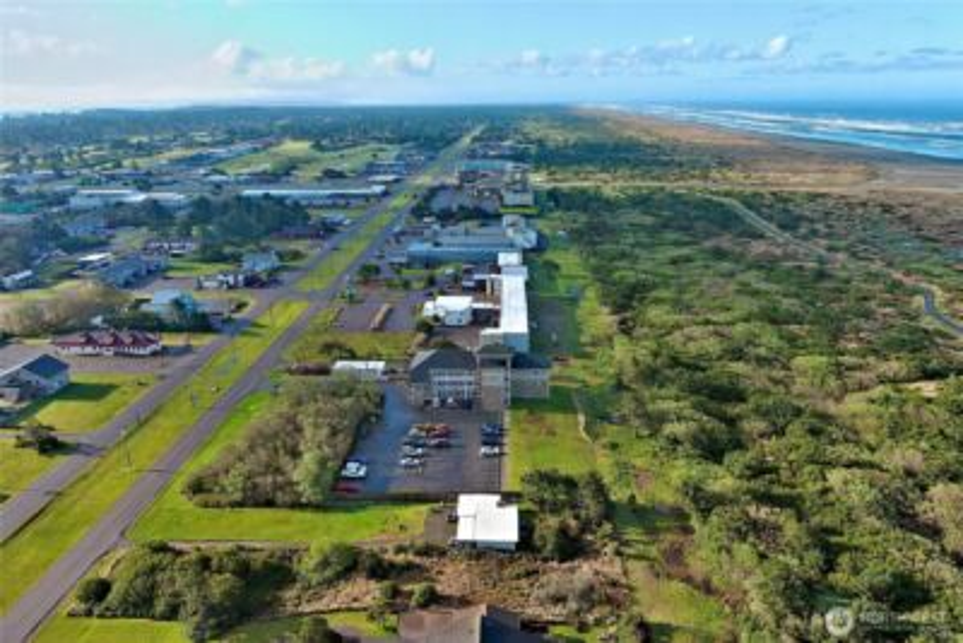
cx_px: 482
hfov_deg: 63.6
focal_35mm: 29
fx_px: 776
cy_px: 322
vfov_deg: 45.0
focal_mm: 10.57
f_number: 2.8
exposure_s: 1/720
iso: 100
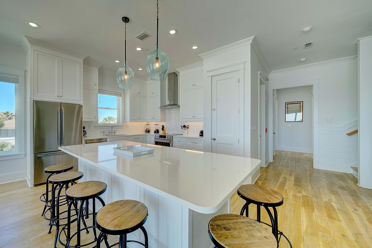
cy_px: 124
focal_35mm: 14
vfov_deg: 81.2
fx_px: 145
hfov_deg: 103.9
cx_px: 166
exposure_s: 1/60
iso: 100
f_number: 5
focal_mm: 12
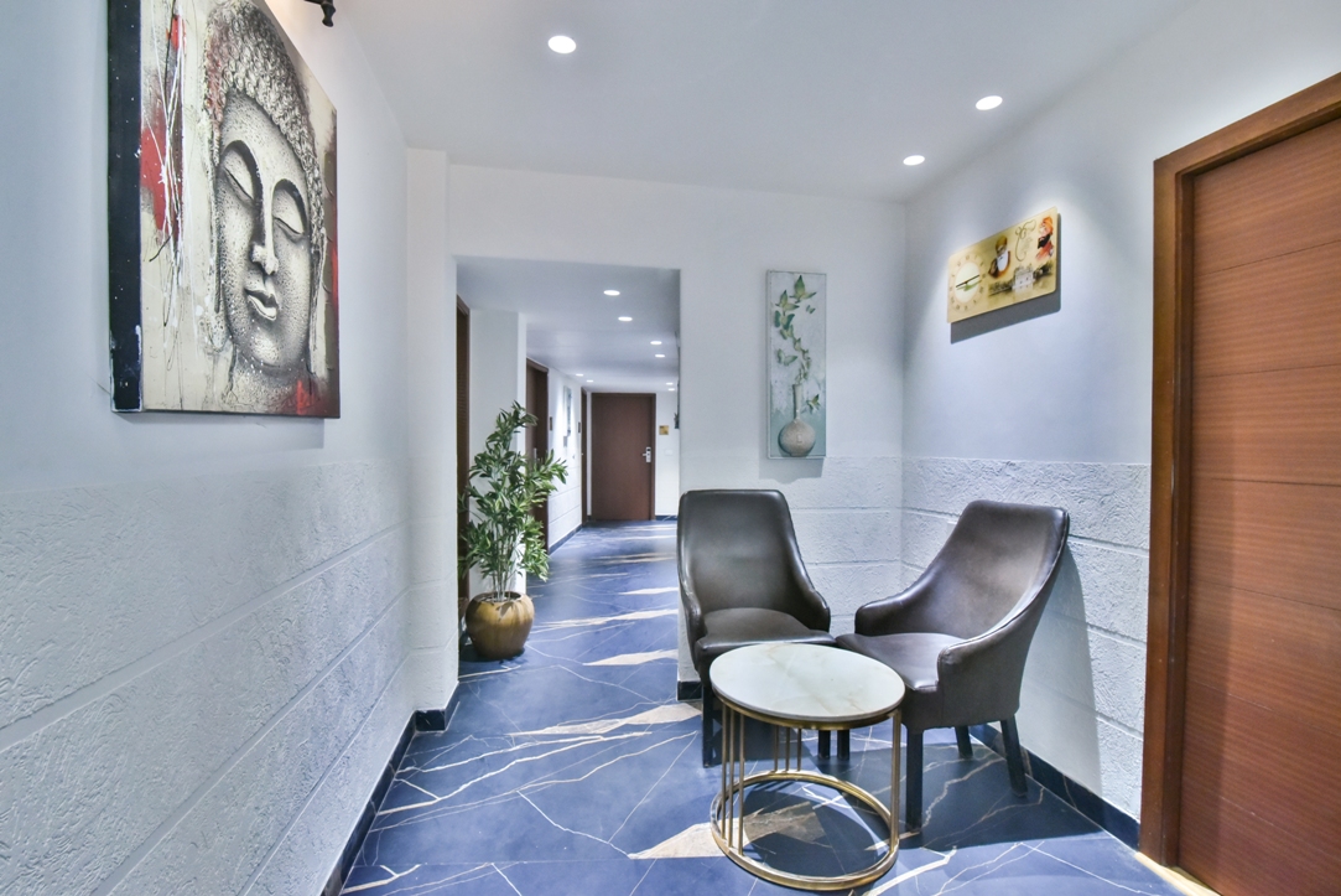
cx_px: 670
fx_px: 596
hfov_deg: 96.7
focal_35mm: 16
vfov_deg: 73.8
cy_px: 448
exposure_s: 1/80
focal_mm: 16
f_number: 9
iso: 5000
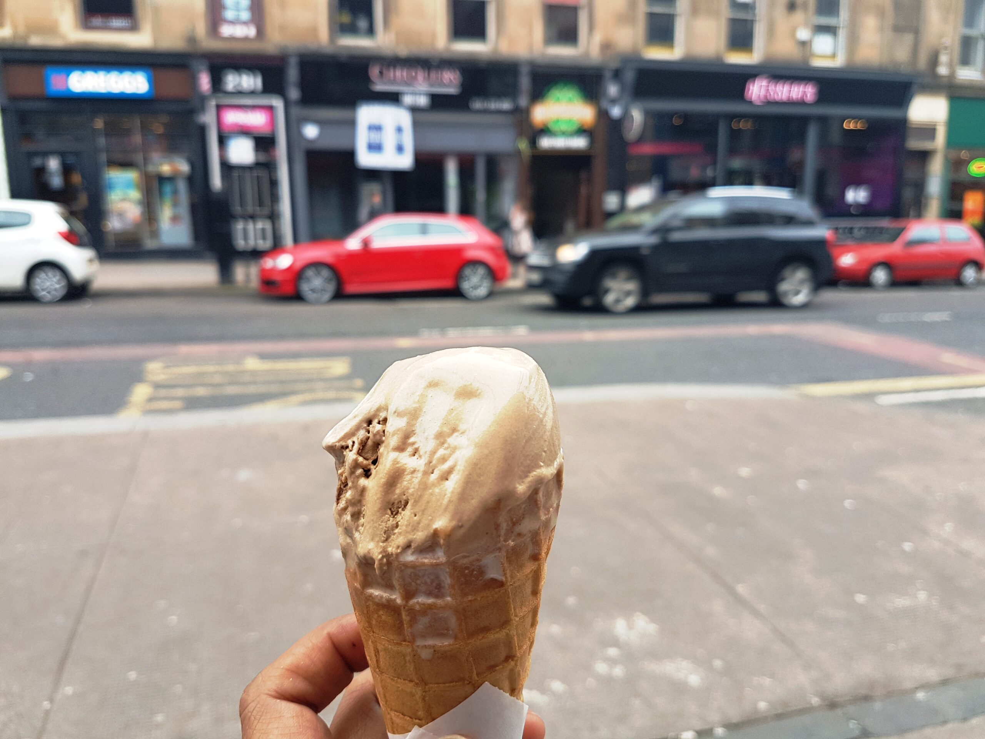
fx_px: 740
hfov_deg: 67.3
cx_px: 492
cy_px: 370
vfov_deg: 53.1
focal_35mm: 26
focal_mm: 4.2
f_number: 1.7
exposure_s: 1/141
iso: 40
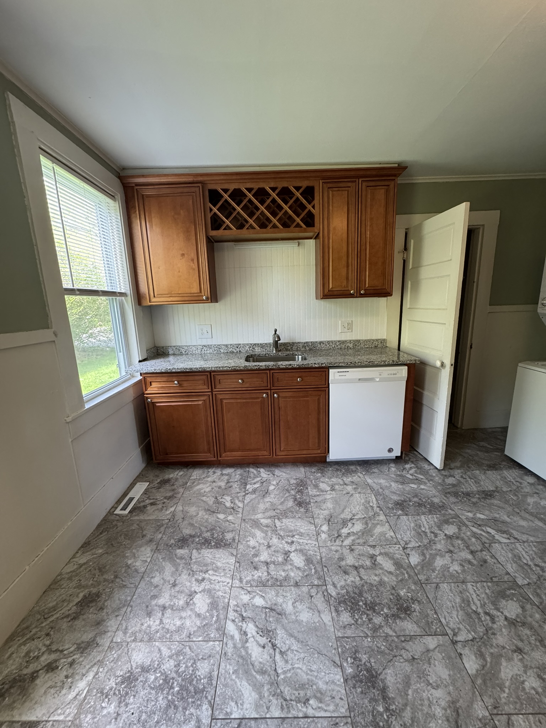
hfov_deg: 85.7
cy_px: 364
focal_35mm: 14
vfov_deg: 102.1
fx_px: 294
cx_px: 273
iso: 320
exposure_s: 1/96
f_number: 2.2
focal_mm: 2.22
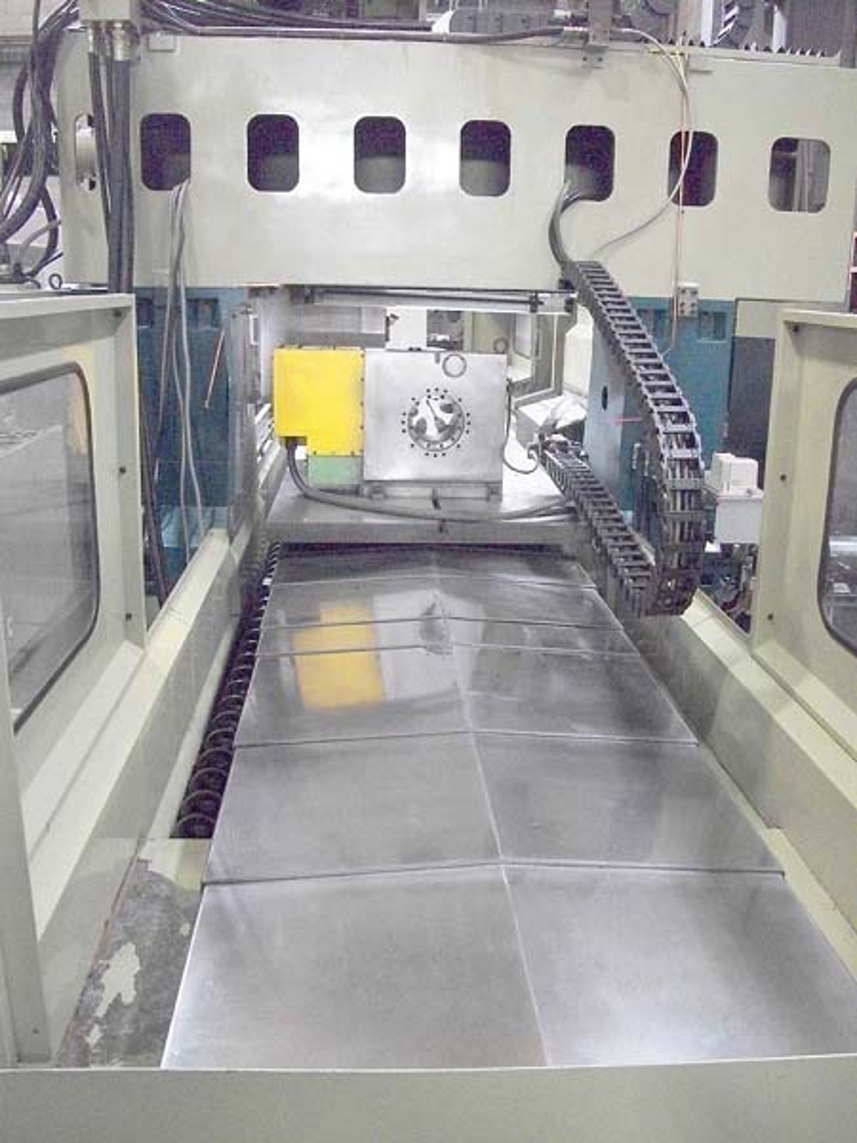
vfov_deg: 56.8
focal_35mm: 32
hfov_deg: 44.2
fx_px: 1056
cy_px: 572
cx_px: 428
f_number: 2.9
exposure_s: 1/60
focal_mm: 5.7
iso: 640
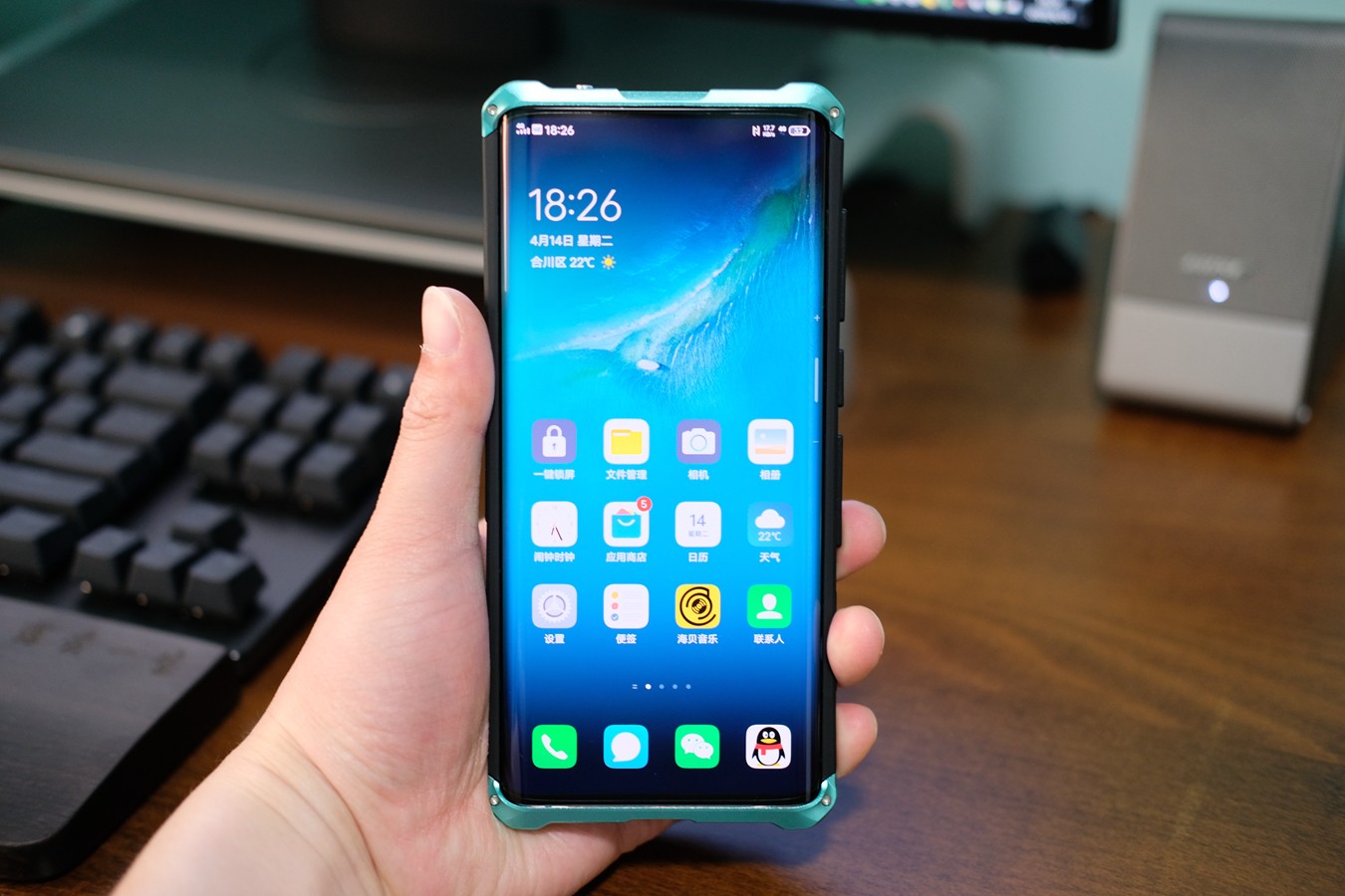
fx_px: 1980
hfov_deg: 37.5
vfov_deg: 25.5
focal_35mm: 53
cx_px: 672
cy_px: 448
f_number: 2
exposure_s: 1/75
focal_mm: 35
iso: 800
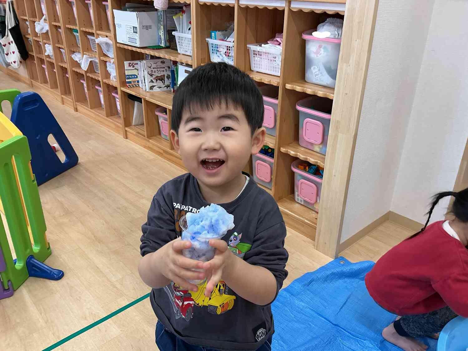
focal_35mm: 29
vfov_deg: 48.2
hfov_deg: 61.7
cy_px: 176
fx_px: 392
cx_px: 234
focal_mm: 3
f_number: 1.8
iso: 50
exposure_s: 1/60
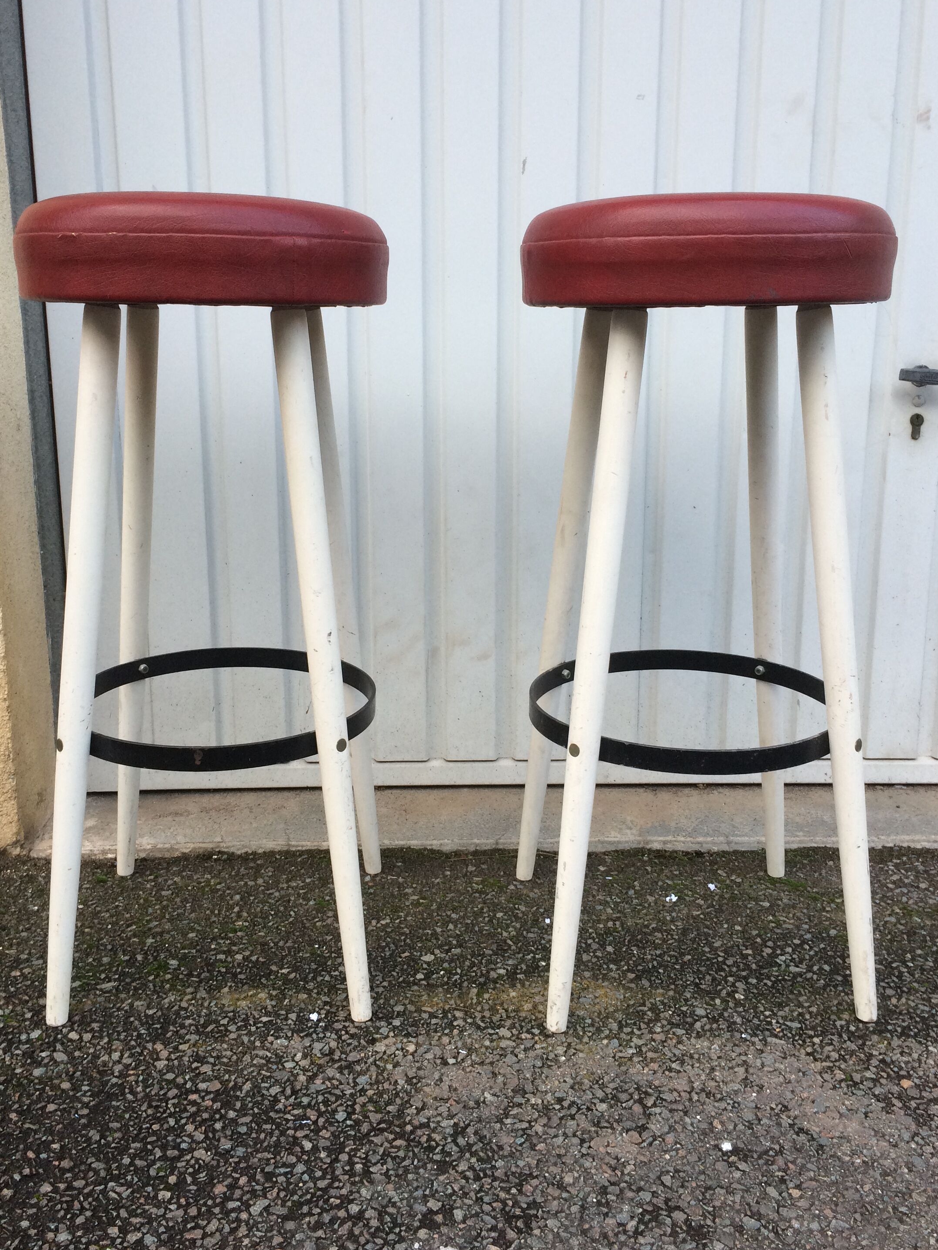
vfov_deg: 55.3
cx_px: 450
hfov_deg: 42.9
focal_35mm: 33
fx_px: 1192
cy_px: 574
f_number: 2.2
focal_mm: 4.15
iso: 64
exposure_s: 1/100
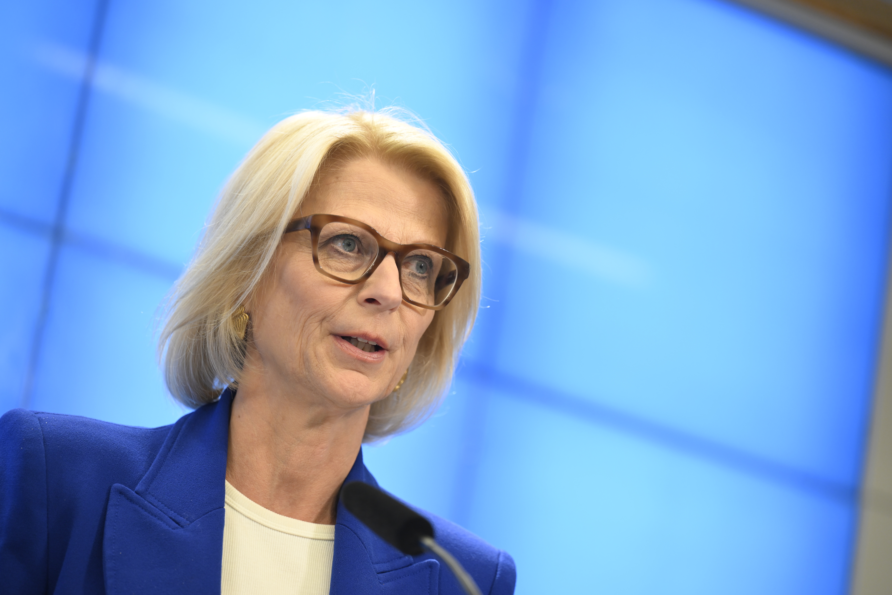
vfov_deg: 9.5
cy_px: 298
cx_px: 446
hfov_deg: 14.2
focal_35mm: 145
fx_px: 3592
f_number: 2.8
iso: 800
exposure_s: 1/160
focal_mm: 145
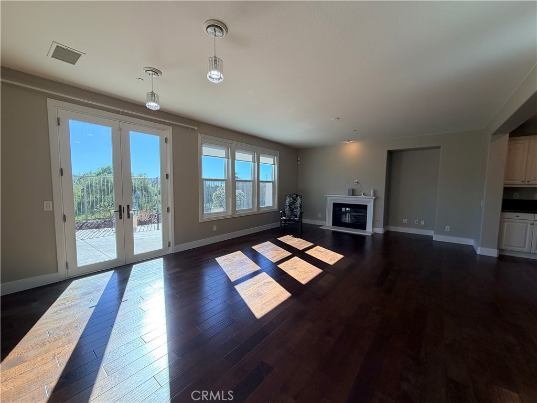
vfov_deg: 85.7
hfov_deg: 102.1
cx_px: 268
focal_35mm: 14
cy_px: 202
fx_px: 217
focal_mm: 2.22
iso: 40
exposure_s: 1/221
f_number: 2.2
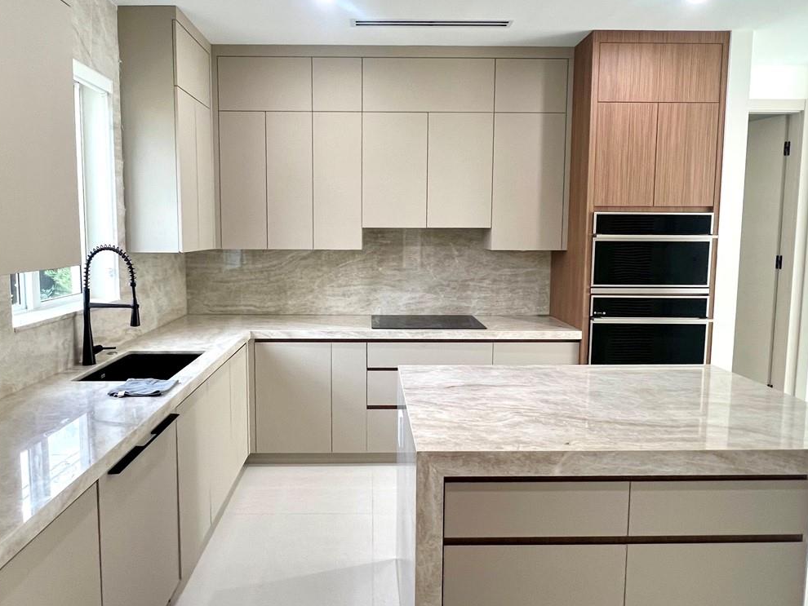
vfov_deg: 63.3
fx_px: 490
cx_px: 380
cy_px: 274
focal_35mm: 21
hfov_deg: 78.9
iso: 200
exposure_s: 1/120
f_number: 1.8
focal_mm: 1.57
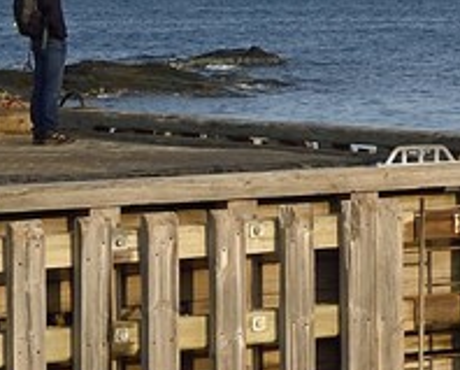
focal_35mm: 242
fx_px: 3300
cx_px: 1566
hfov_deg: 6.9
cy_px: 5
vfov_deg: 6.4
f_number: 10
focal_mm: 32
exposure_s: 1/250
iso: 200
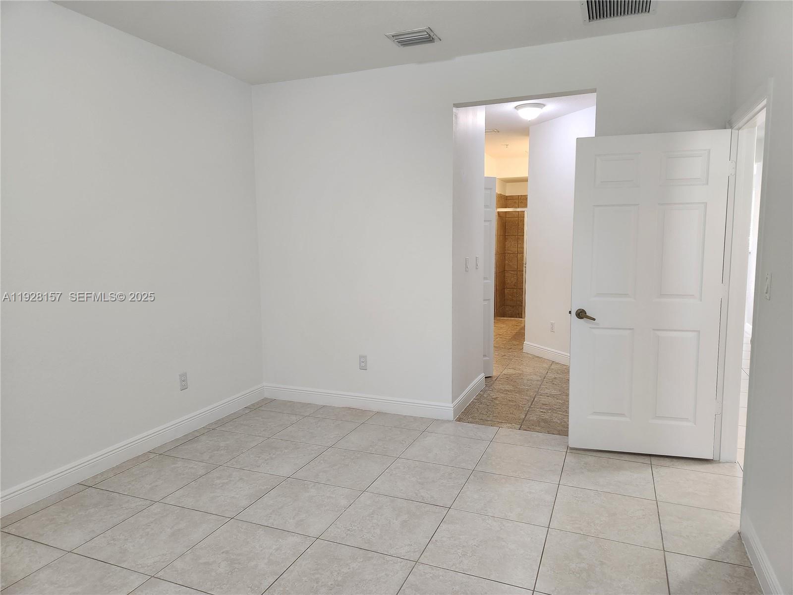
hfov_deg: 73.9
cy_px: 298
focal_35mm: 23
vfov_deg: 58.9
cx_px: 396
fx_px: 527
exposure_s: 1/120
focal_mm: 5.4
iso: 250
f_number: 1.8
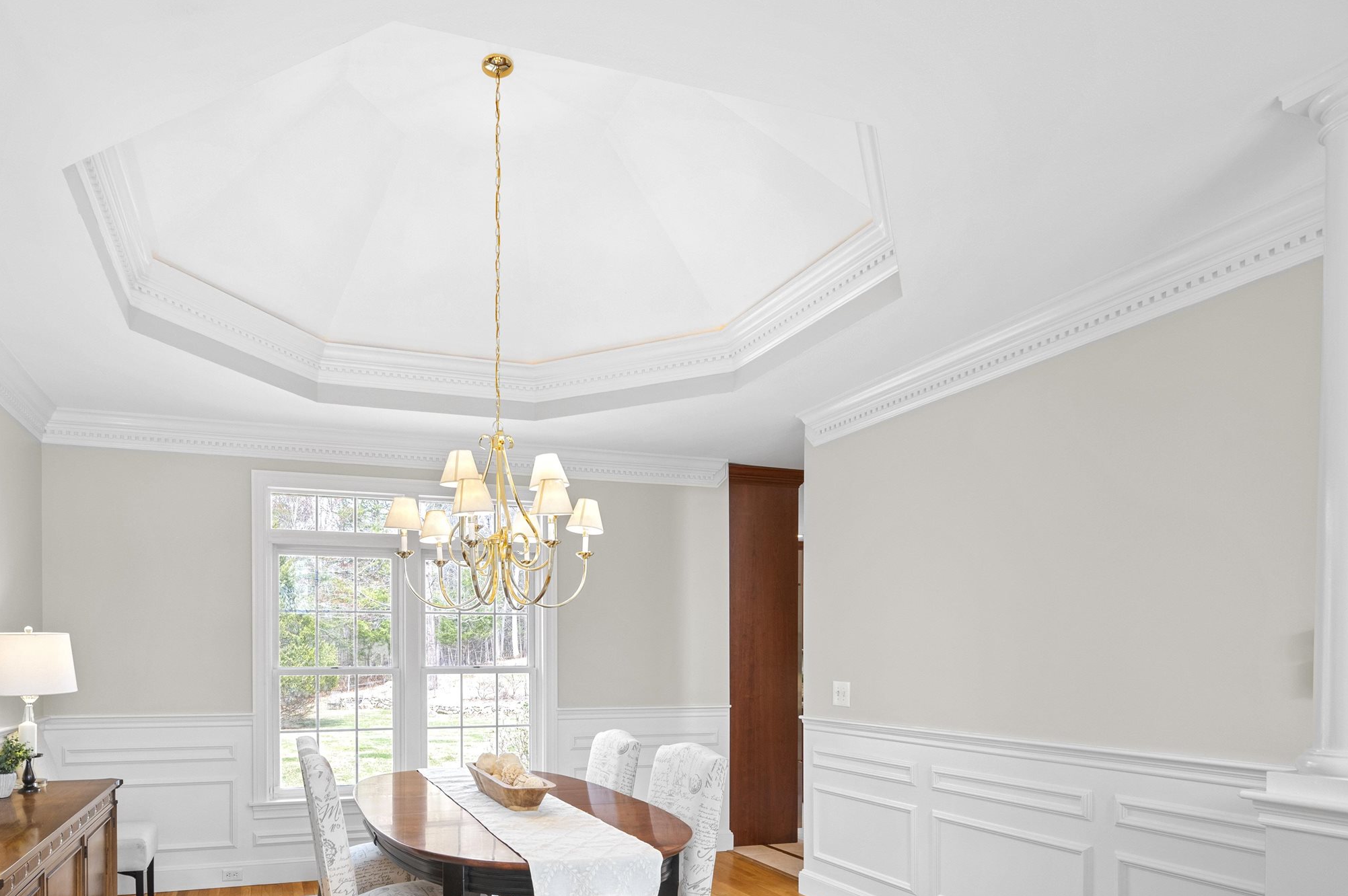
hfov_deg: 74.8
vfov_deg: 52.8
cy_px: 664
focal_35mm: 23
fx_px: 860
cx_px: 505
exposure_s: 1/2.5
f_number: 7.1
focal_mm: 15
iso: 250
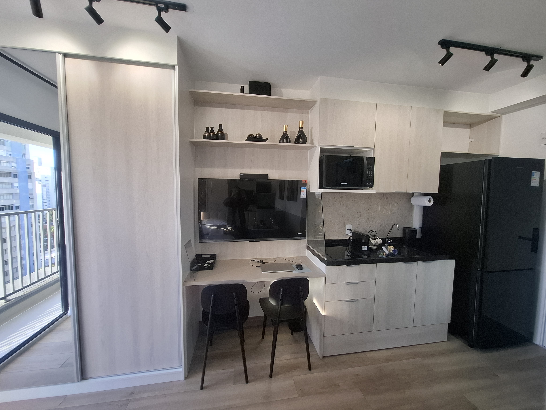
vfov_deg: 89.9
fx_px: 205
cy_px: 205
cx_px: 273
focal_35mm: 13
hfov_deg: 106.2
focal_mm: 1.74
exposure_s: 1/60
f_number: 2.2
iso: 50
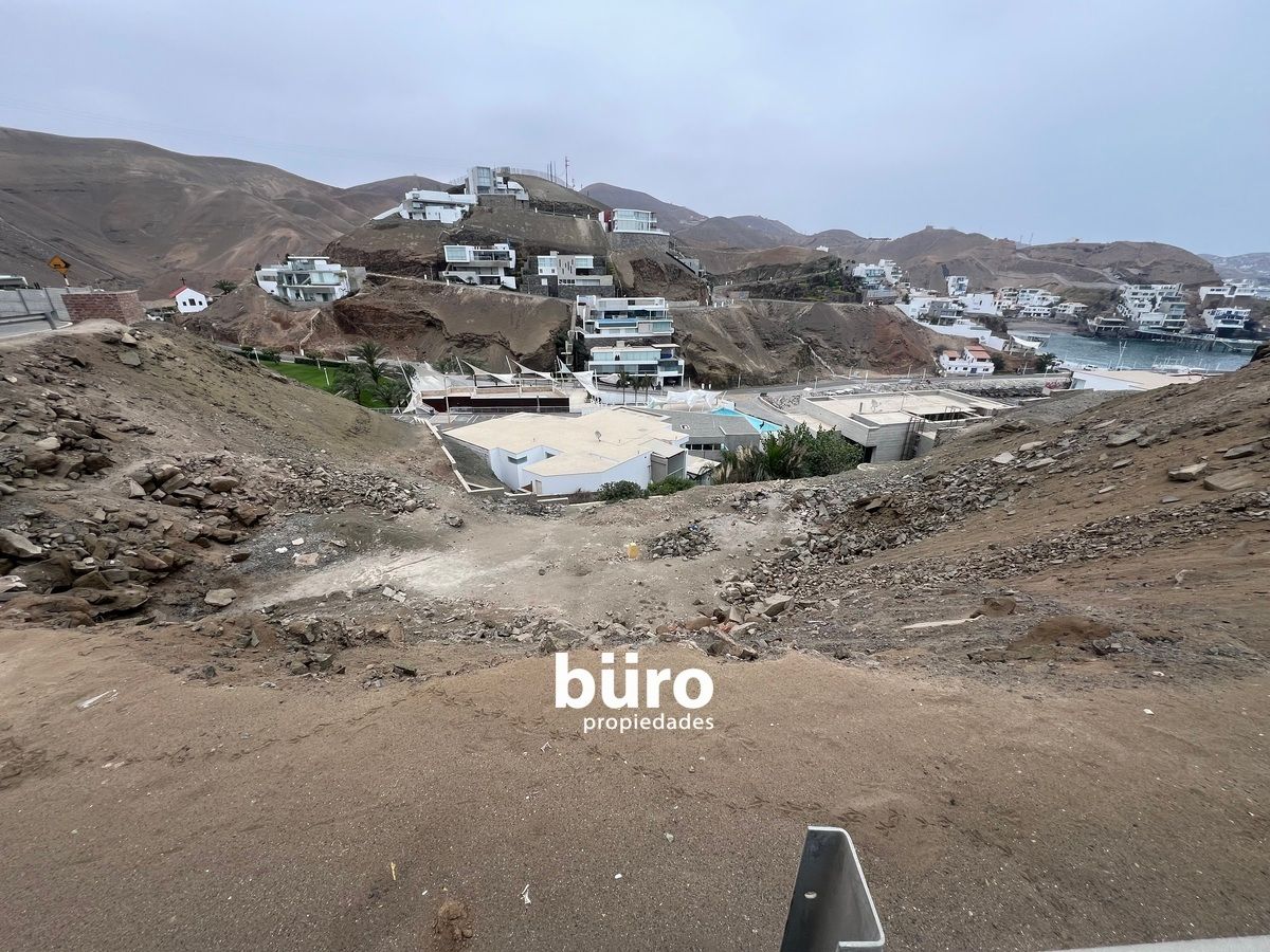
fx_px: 477
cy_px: 476
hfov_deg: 106.2
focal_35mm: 13
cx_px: 635
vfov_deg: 89.9
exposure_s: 1/1429
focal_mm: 1.57
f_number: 1.8
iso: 32
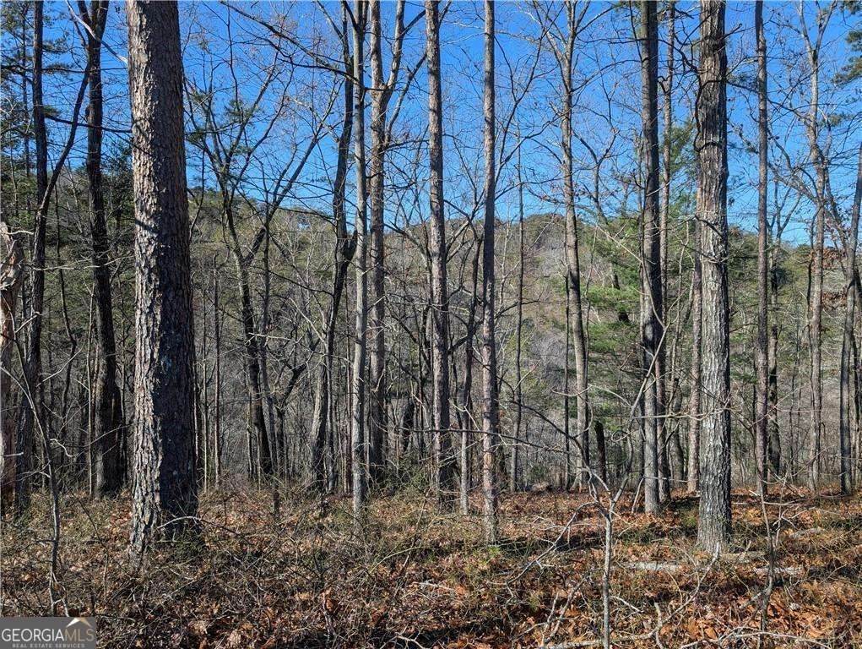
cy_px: 324
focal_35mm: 24
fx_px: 598
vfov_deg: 56.9
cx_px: 431
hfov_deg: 71.5
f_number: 1.68
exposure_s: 1/611
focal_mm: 6.9
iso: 19
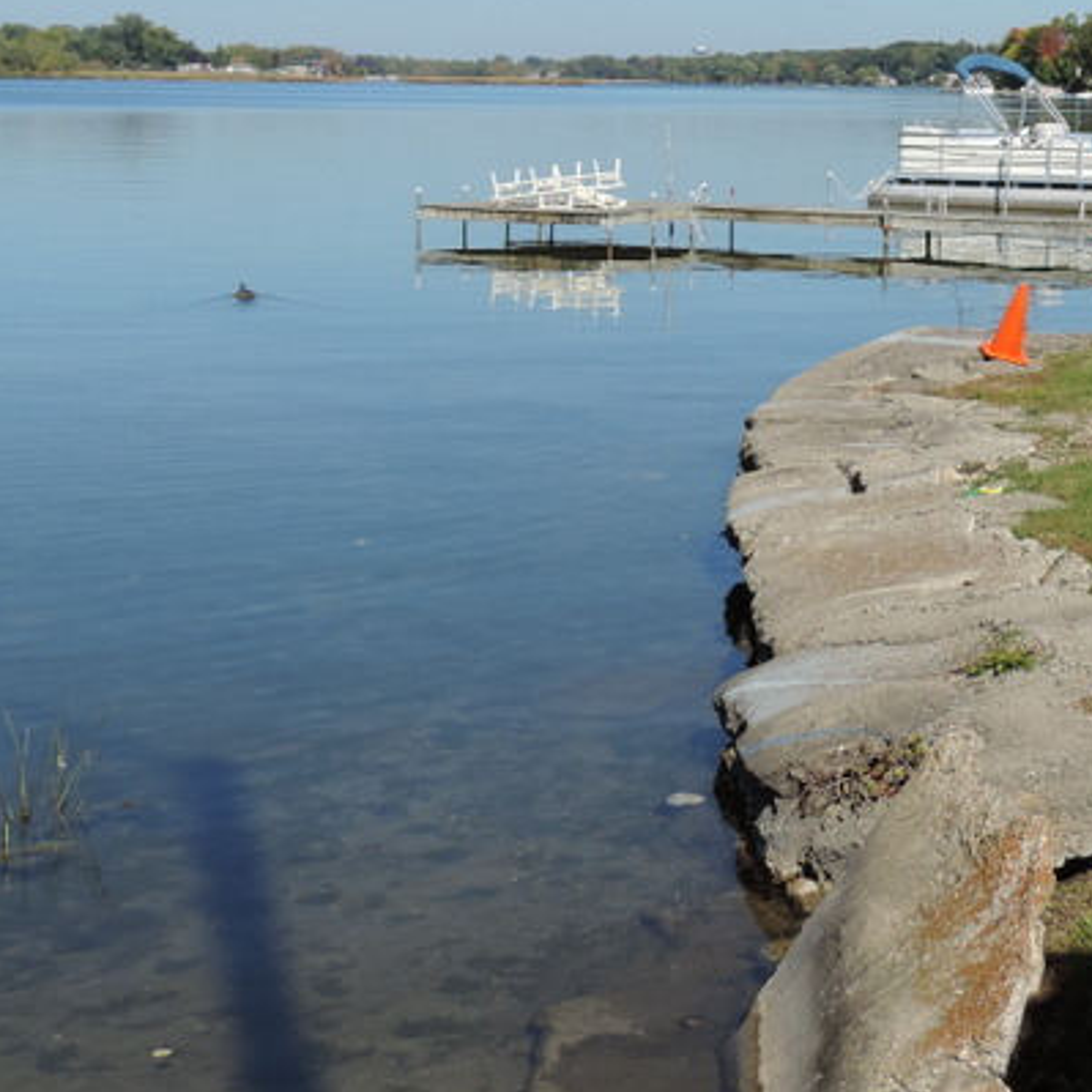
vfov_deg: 24.7
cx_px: 1043
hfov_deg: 24.4
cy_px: 137
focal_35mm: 68
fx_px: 2427
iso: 80
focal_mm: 5.3
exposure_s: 1/1250
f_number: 3.1
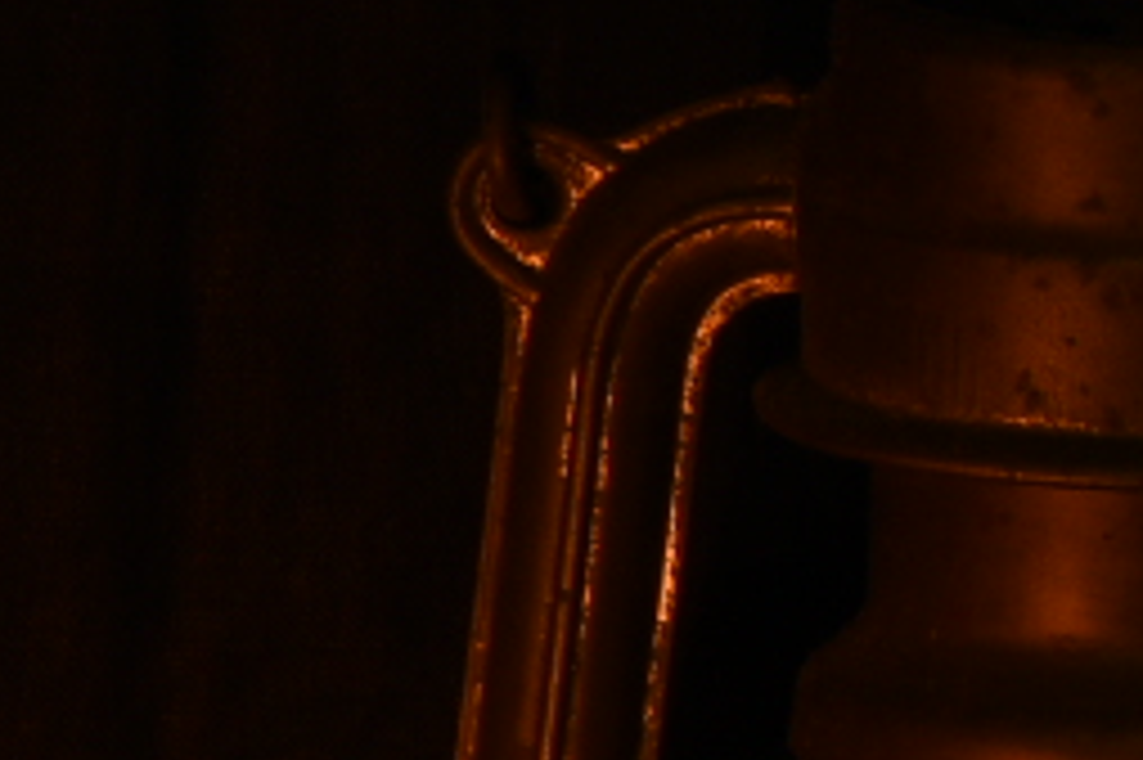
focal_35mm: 319
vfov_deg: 4.2
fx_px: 10121
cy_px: 1781
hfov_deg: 6.4
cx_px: -117
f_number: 22
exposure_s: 30
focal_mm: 50
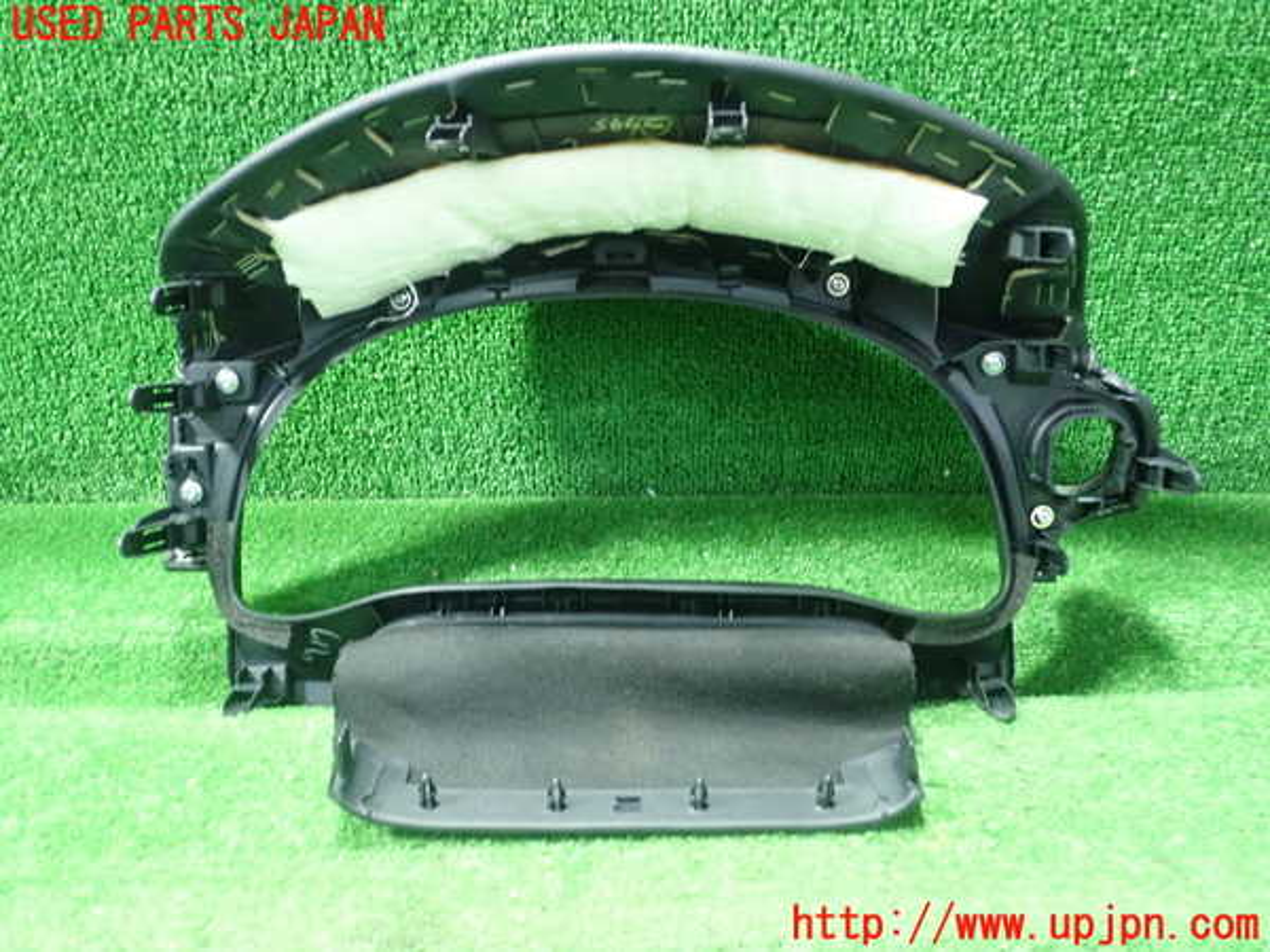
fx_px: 1101
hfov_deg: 60.0
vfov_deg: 46.8
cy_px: 476
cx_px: 635
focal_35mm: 30
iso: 800
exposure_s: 1/40
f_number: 2.3
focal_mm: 5.5
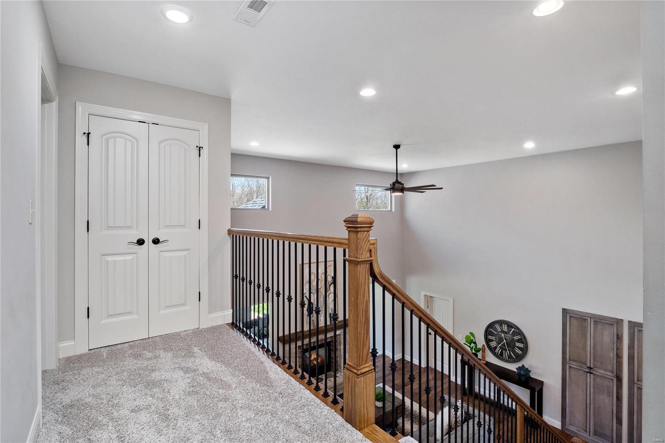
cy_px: 222
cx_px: 332
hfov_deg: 96.7
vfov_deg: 73.7
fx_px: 295
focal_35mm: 16
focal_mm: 8
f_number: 7.1
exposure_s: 1/8
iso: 400
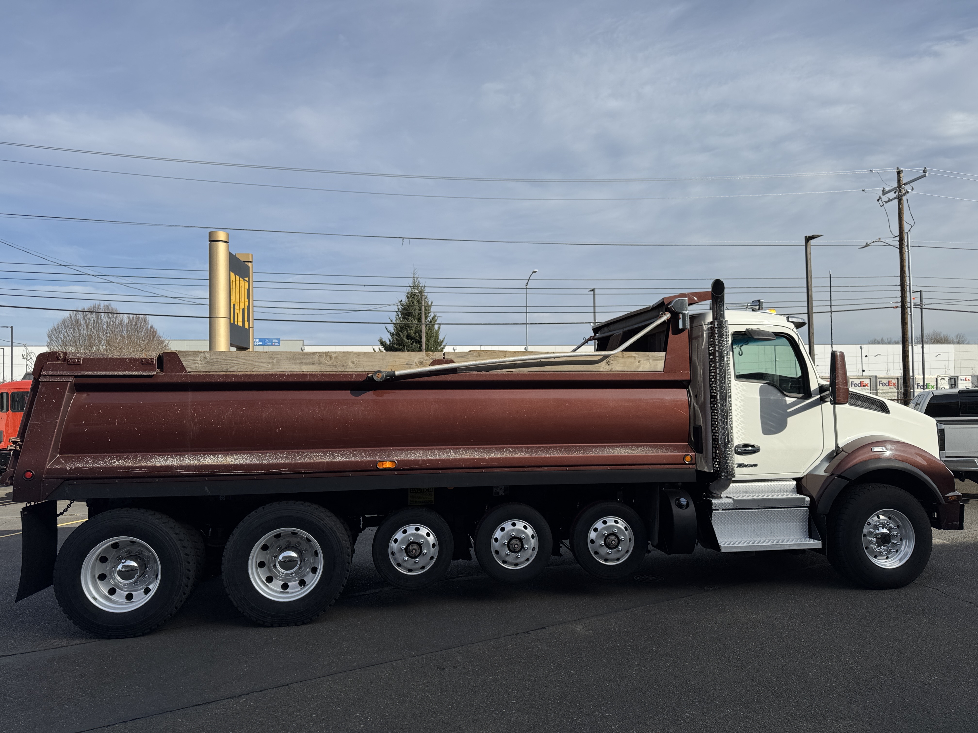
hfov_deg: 71.6
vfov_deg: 56.8
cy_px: 366
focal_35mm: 24
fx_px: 678
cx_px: 489
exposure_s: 1/5814
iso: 80
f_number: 1.78
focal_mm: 6.76
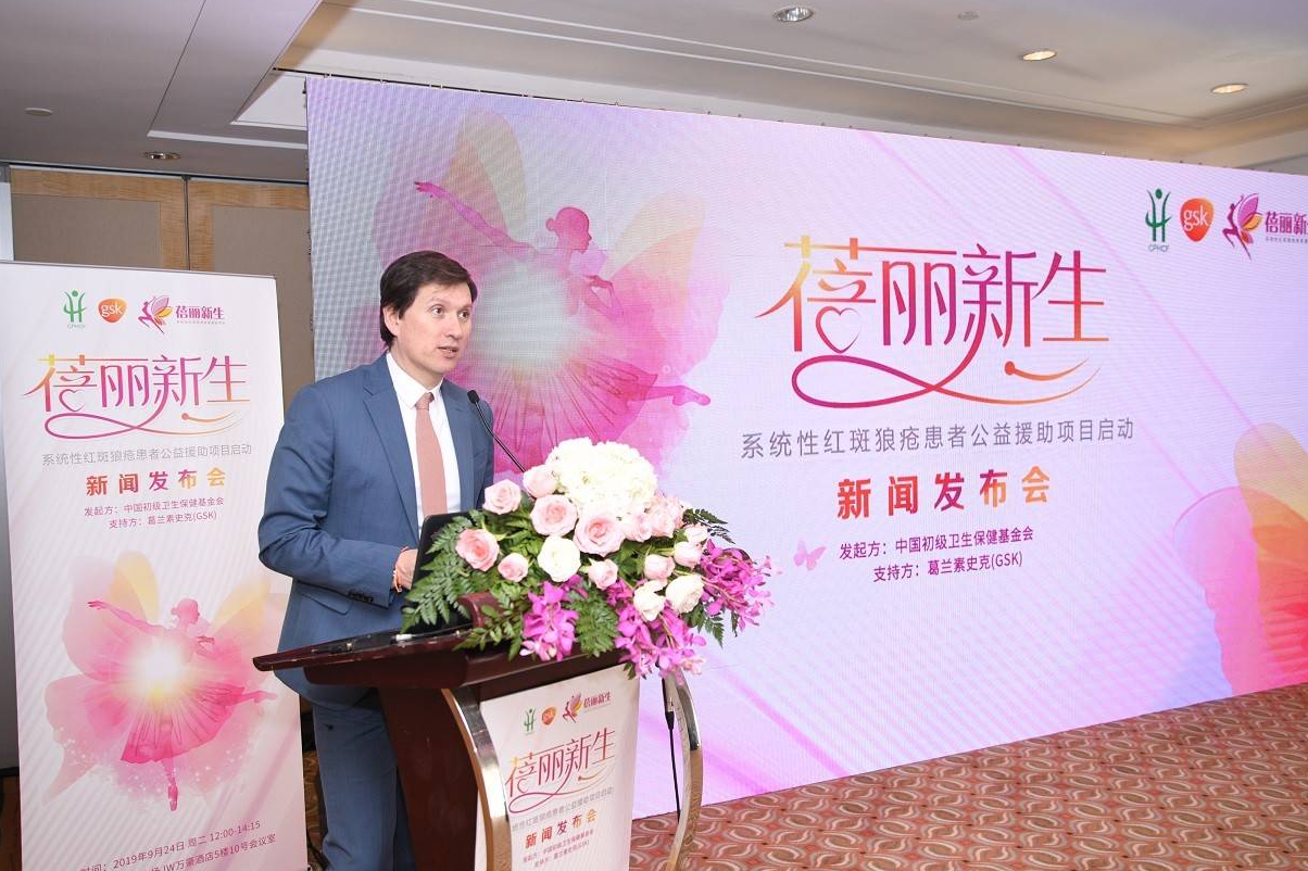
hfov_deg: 54.4
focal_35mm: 35
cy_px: 442
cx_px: 653
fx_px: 1271
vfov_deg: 37.8
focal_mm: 34
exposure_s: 1/160
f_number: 3.5
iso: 800
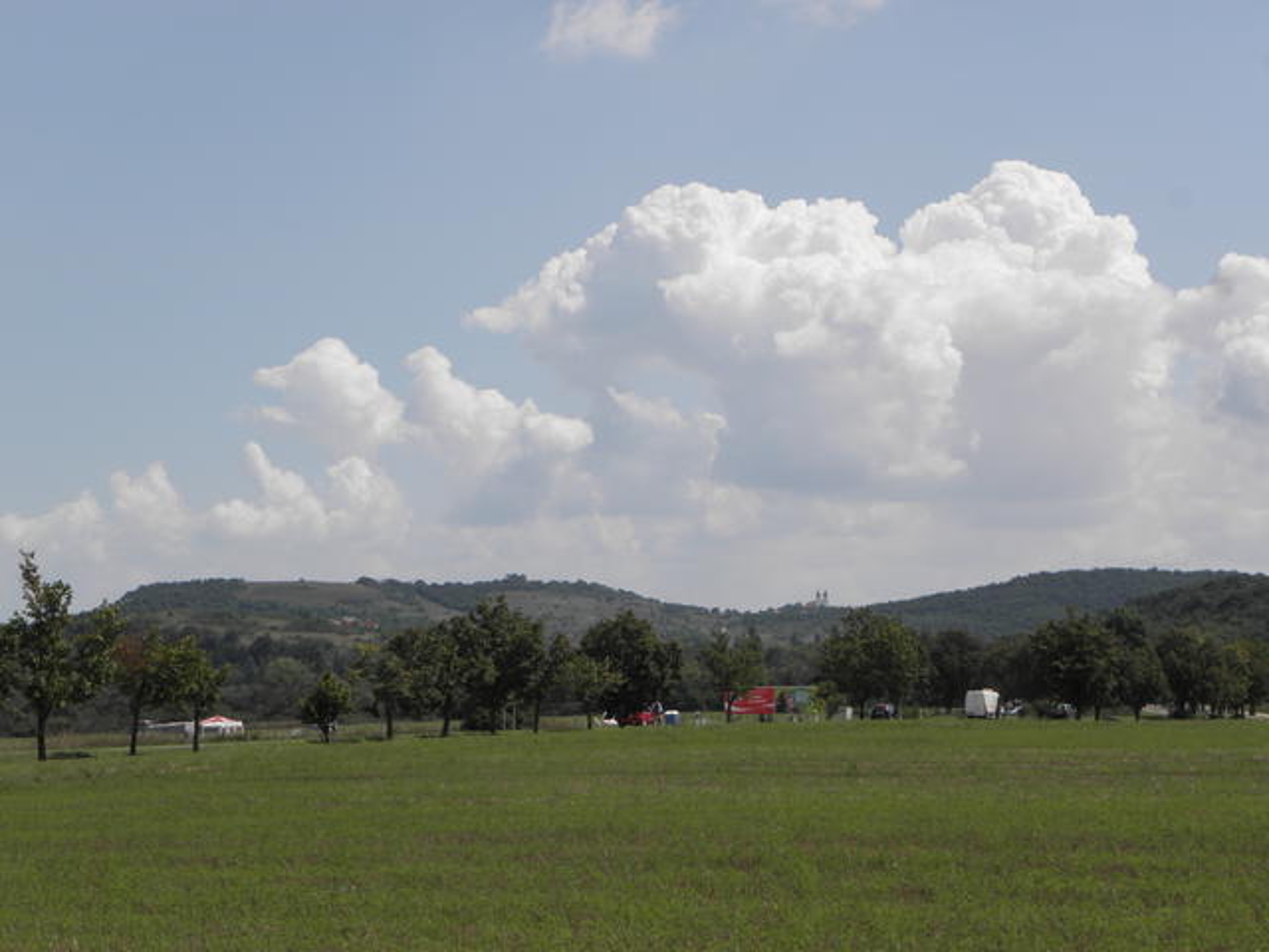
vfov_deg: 17.6
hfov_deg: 23.3
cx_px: 634
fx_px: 3079
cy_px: 476
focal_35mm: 84
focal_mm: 15.11
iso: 64
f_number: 5.6
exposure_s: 1/500
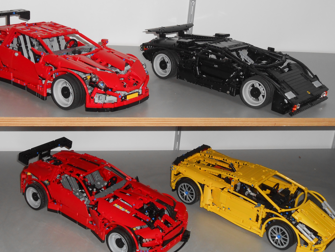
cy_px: 109
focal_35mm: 57
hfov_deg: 33.7
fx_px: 552
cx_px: 149
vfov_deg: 25.6
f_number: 4.5
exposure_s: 1/30
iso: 200
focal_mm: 7.8
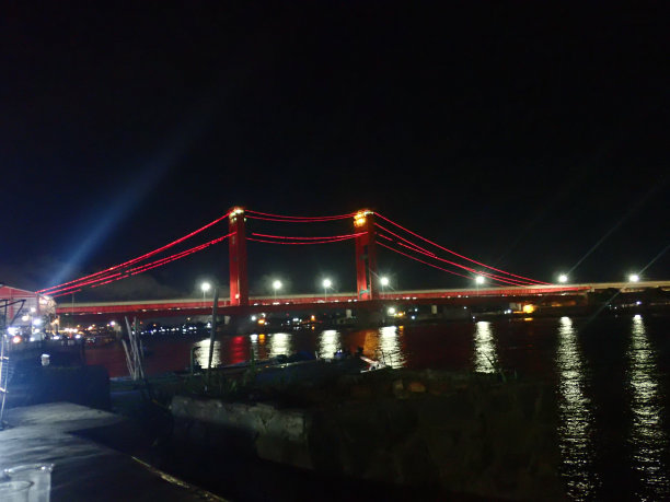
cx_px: 335
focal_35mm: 35
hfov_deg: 52.6
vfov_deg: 40.7
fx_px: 677
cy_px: 251
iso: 1600
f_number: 2.6
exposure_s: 1/8
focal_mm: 6.42
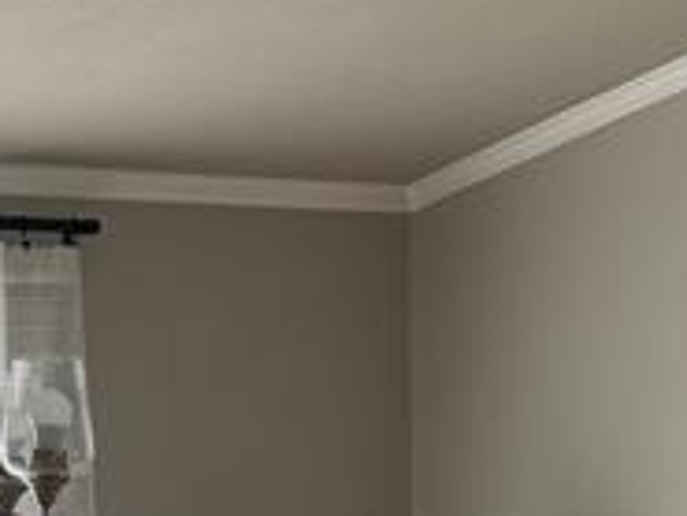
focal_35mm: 133
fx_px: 2641
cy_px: 865
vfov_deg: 10.6
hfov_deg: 14.7
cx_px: 85
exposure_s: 1/121
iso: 64
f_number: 1.78
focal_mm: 6.76
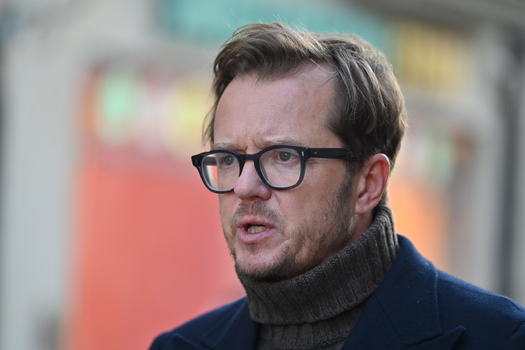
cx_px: 262
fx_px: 2625
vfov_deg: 7.6
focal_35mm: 180
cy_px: 175
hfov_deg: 11.4
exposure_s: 1/200
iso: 220
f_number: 2.8
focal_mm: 180
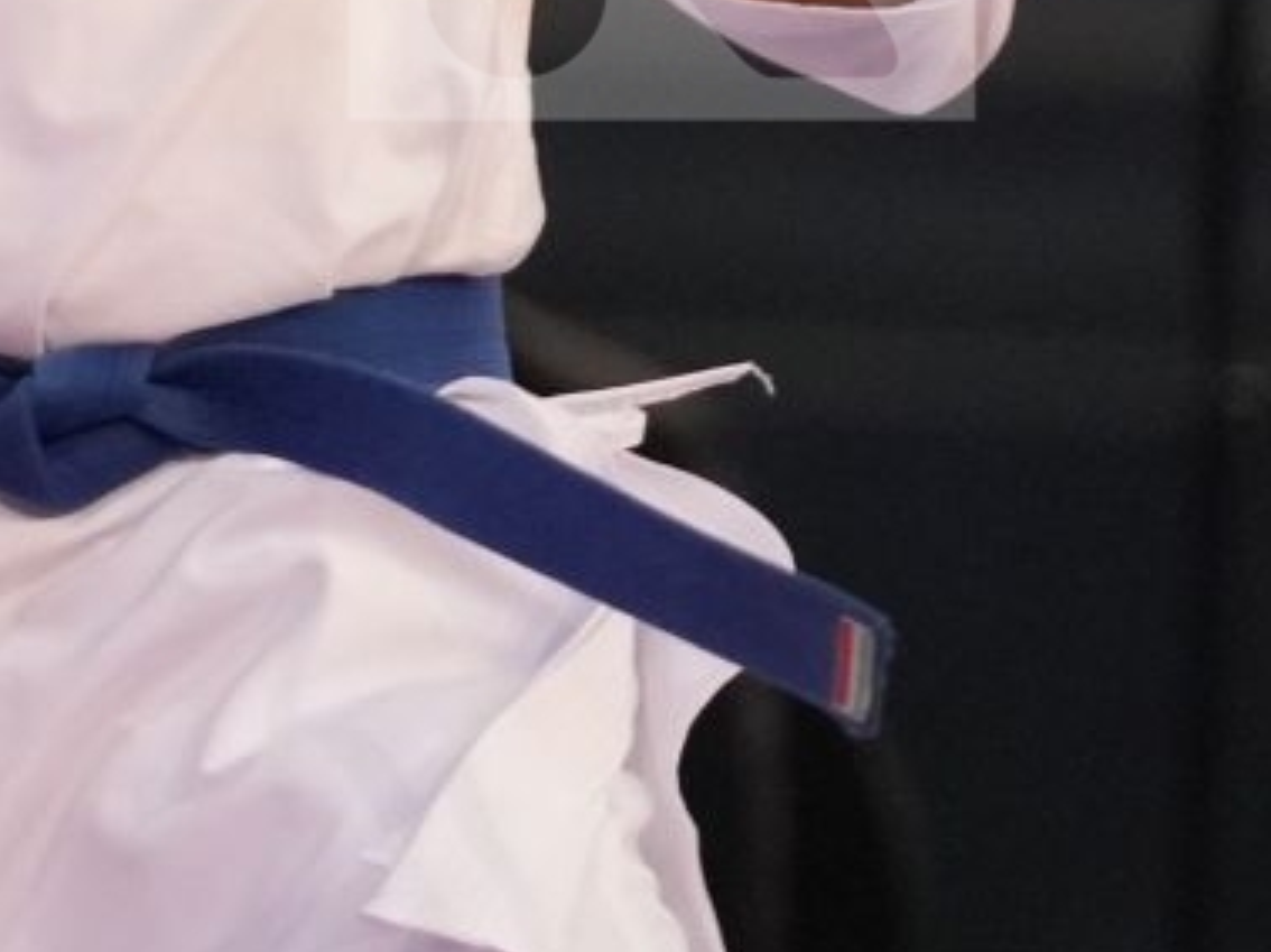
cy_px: -185
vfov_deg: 1.1
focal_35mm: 1374
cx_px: -477
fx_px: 50417
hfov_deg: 1.4
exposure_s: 1/1000
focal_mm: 200
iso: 2000
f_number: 2.8
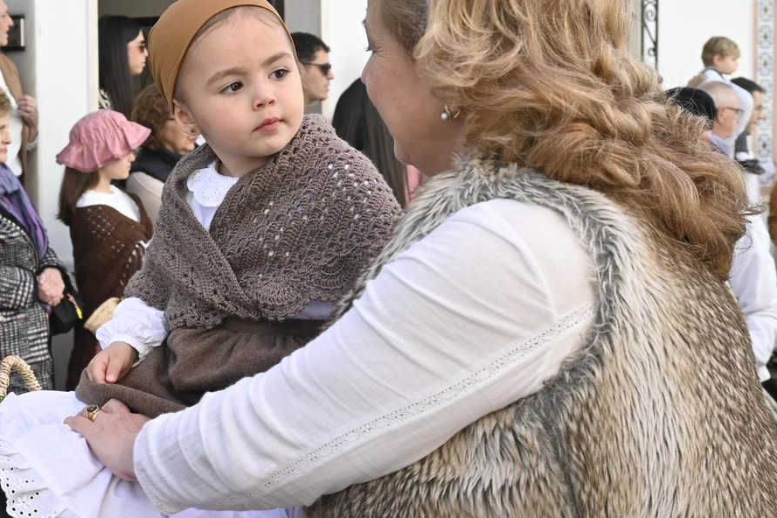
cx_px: 223
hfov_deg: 24.9
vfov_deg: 16.8
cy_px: 172
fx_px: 1748
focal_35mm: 81
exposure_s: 1/400
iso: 400
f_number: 6.3
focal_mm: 30
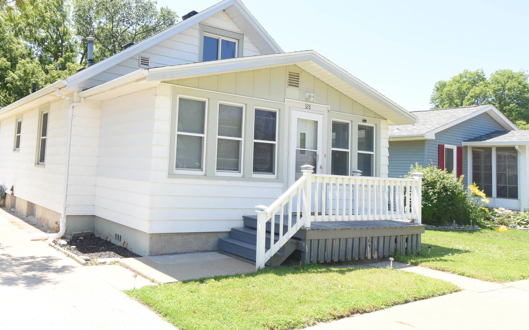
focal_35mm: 30
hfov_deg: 60.7
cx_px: 159
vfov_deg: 41.6
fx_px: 433
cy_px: 132
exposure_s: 1/250
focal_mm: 14
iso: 400
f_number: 8
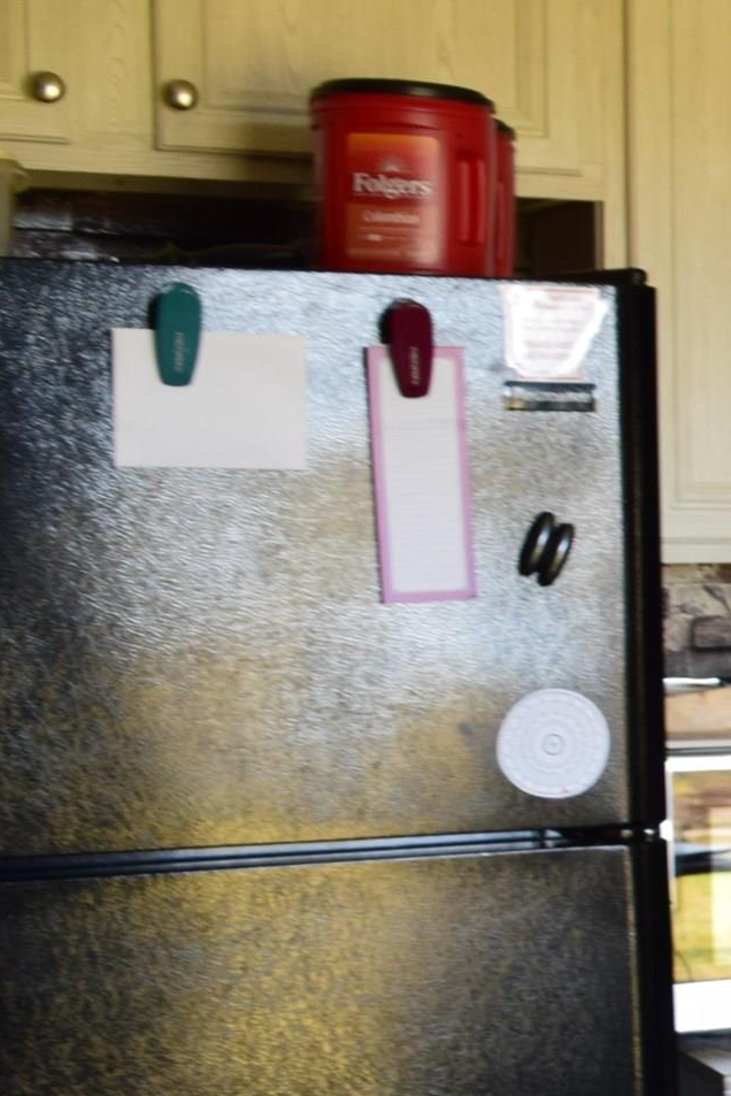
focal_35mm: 87
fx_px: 2648
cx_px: 1707
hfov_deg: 12.6
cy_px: 828
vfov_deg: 23.1
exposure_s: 1/20
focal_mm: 18
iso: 400
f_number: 6.3
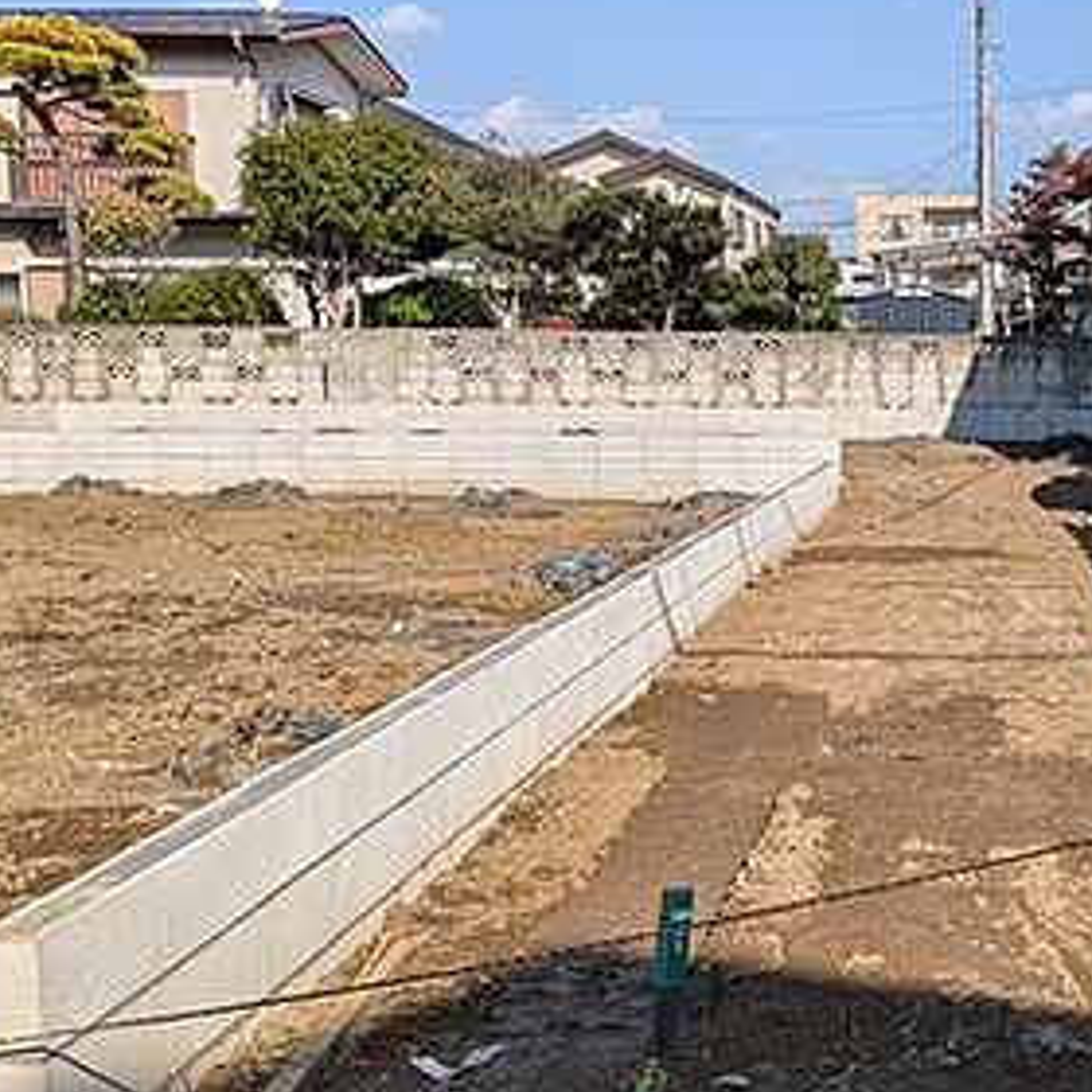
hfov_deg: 33.6
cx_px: 1034
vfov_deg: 36.1
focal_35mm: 47
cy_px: 540
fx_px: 1677
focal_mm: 4.53
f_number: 1.7
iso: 29
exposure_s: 1/2227
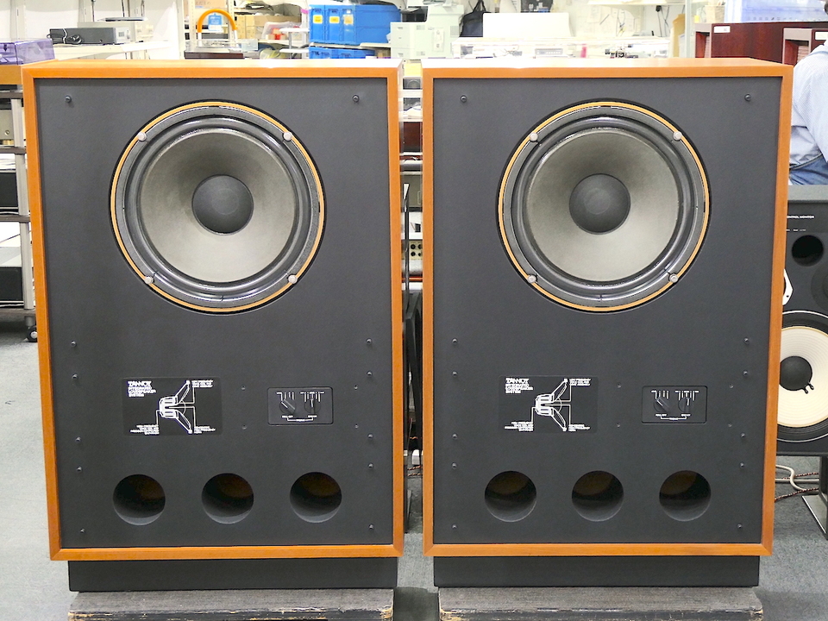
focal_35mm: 61
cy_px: 310
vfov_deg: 24.0
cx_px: 414
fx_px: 1459
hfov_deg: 31.7
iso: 200
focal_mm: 10.9
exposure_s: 1/5
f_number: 4.3
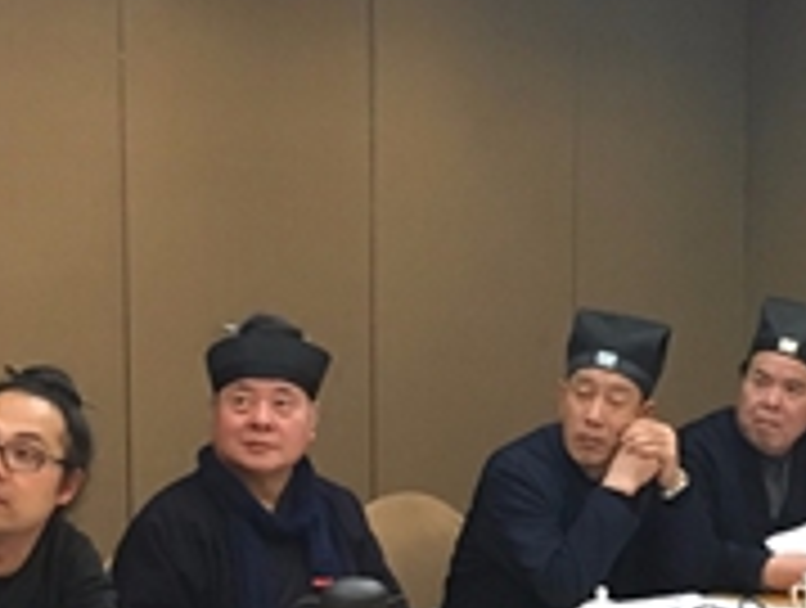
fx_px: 2263
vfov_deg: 15.2
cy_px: 455
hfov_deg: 20.1
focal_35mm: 97
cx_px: 576
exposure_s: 1/17
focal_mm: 4.15
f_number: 2.2
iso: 250
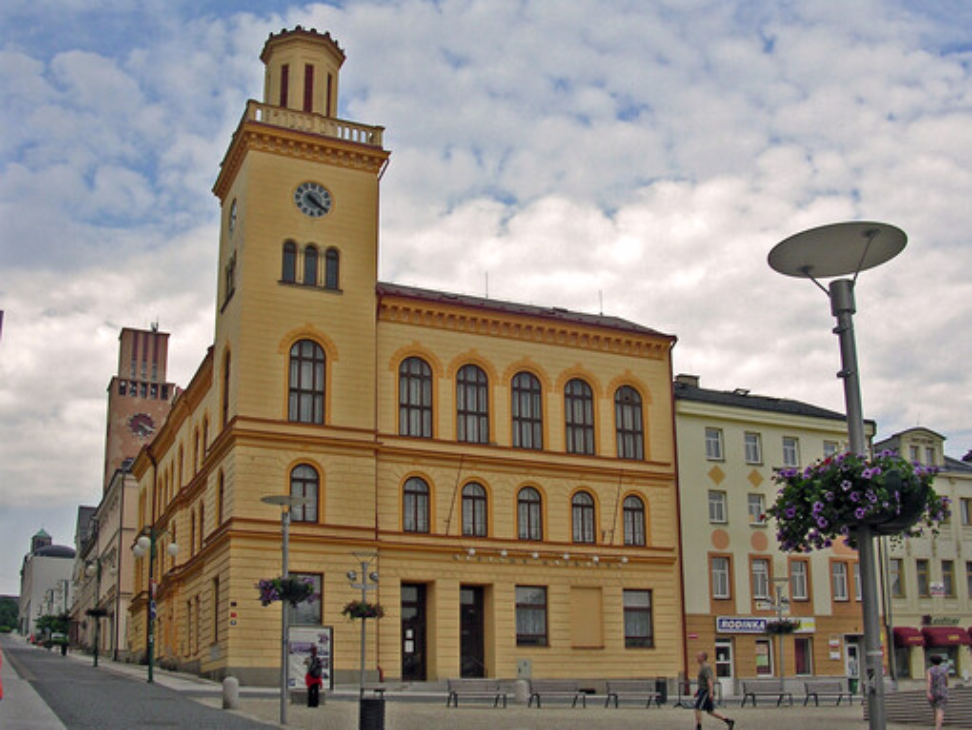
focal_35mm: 38
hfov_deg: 49.0
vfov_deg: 37.8
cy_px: 365
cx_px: 486
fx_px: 1068
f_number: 5.6
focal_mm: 5.8
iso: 50
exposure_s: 1/140
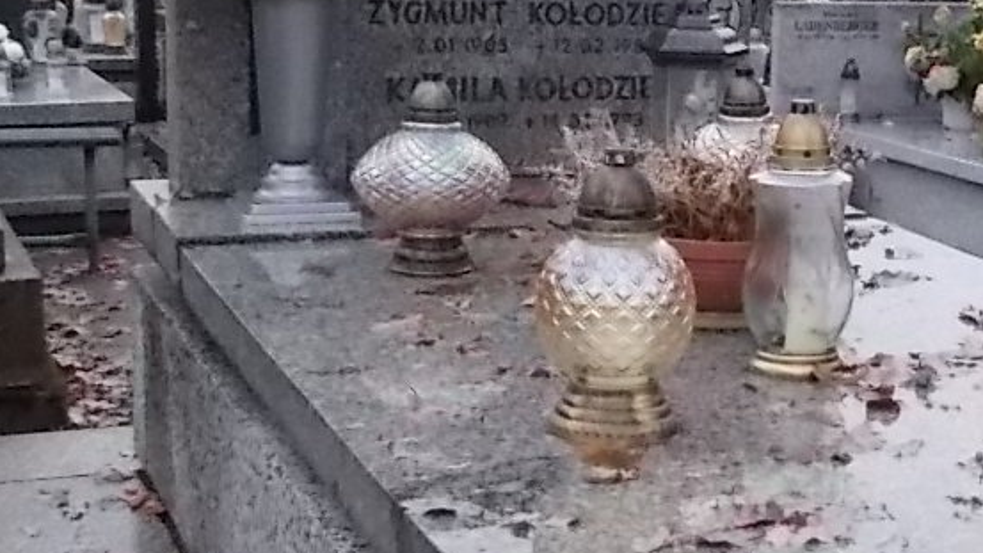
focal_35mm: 82
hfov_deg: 25.4
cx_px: 816
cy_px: 267
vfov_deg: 14.7
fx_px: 2137
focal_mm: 4.6
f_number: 3.2
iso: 400
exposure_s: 1/125
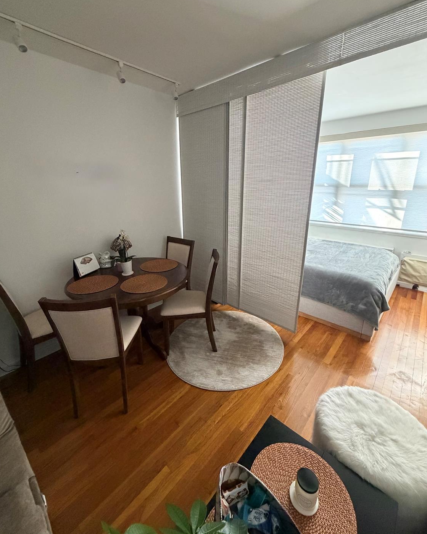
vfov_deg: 96.7
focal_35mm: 15
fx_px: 237
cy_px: 251
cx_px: 216
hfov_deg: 84.0
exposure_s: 1/60
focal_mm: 2.22
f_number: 2.2
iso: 500
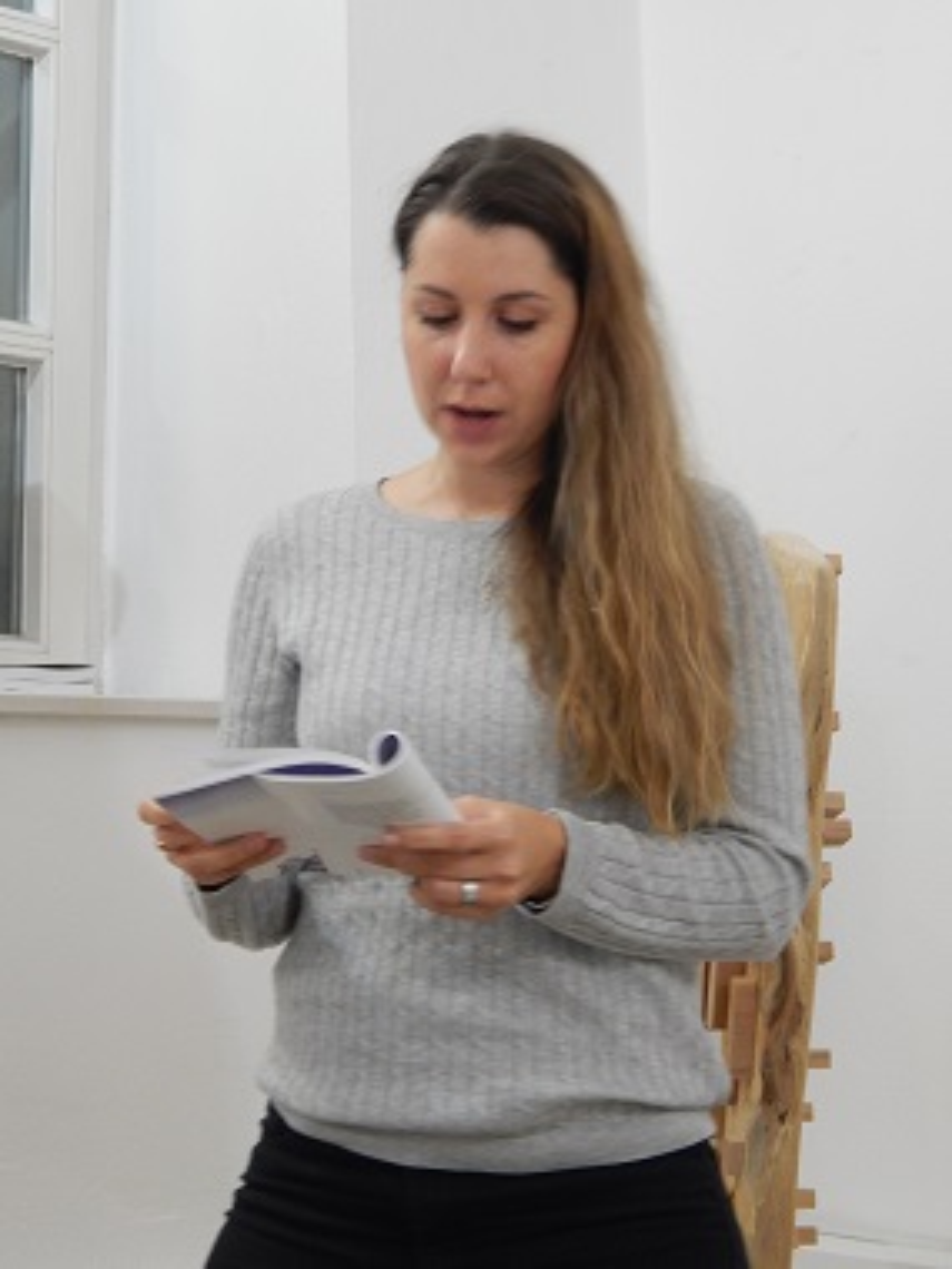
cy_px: 634
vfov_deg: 25.7
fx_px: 2787
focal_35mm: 76
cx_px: 476
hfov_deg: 19.4
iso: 400
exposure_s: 1/10
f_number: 4.2
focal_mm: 13.5
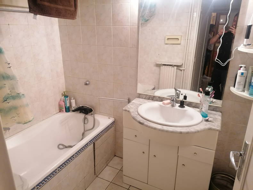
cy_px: 95
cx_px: 126
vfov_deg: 51.3
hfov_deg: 65.3
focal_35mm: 27
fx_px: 197
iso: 500
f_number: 1.8
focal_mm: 4.75
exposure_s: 1/50
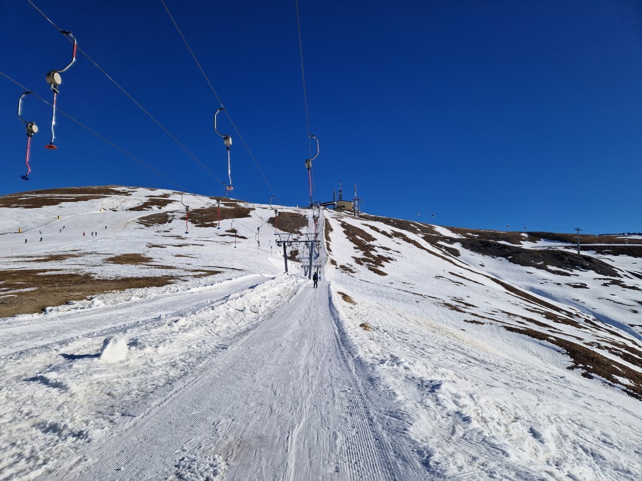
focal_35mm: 23
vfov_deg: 58.9
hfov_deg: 73.9
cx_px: 321
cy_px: 240
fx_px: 427
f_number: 1.8
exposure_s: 1/3792
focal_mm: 5.4
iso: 50
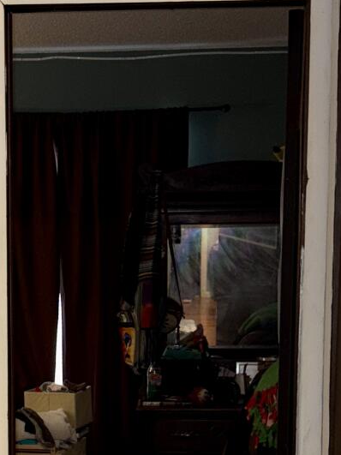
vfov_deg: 19.6
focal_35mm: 98
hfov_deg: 15.0
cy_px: 430
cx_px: 69
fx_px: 1288
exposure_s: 1/12
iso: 80
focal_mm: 5.96
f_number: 1.6
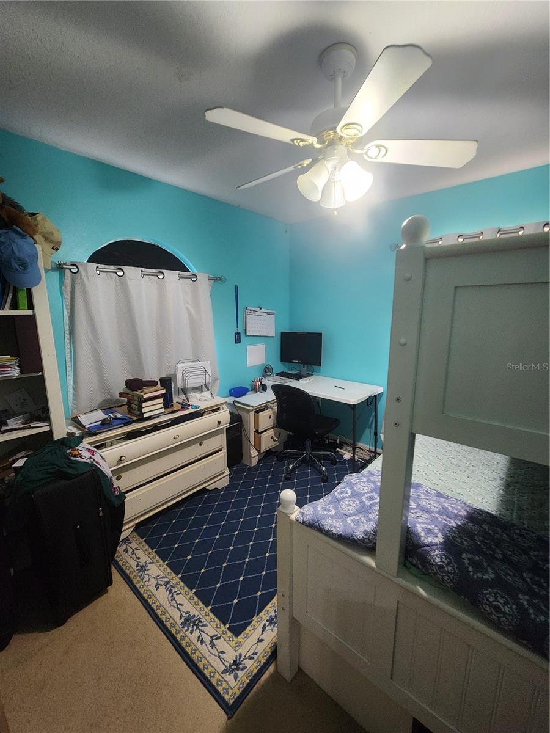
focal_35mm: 13
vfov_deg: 106.2
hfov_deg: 89.9
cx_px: 275
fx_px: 275
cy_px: 366
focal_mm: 2.2
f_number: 2.2
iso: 400
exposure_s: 1/30
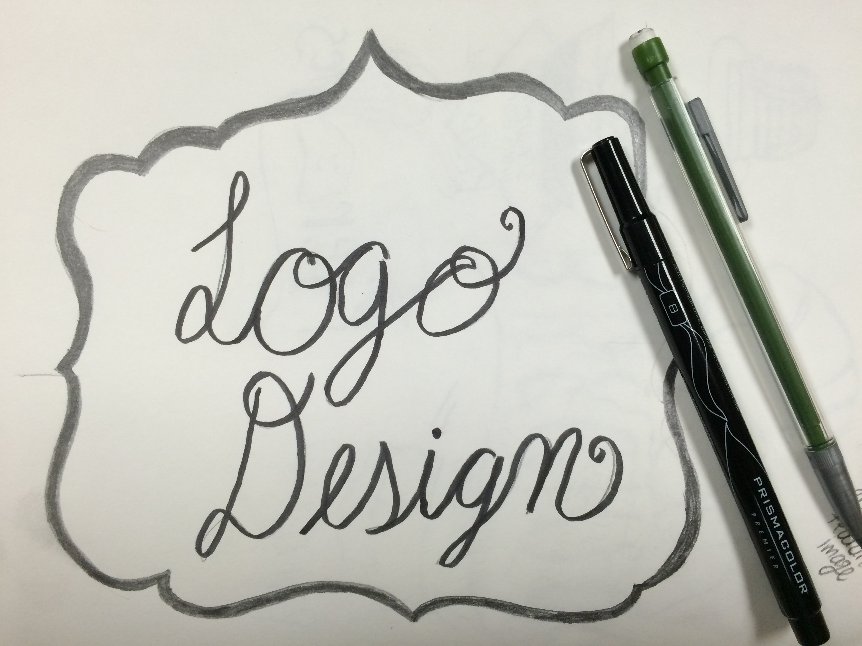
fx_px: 722
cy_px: 323
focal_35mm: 29
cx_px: 431
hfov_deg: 61.7
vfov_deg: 48.2
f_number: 2.2
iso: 40
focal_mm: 4.15
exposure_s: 1/30
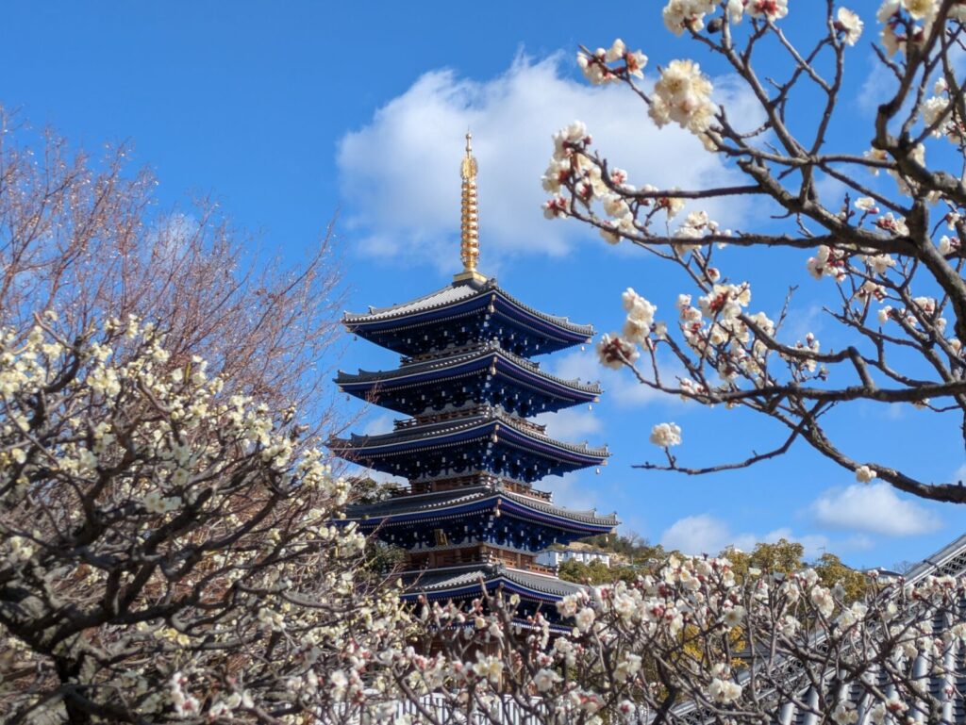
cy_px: 362
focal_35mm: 51
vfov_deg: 28.6
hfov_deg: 37.5
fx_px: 1424
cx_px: 483
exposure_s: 1/2494
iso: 48
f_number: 1.89
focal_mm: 5.43
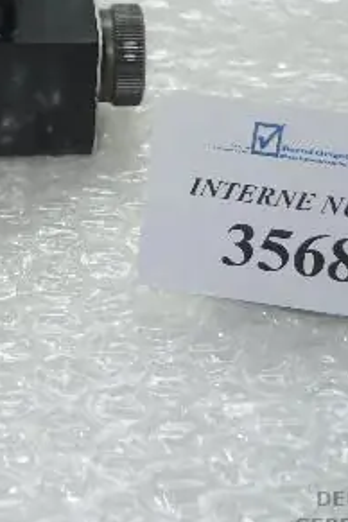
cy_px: 126
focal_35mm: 64
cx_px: 61
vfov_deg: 30.8
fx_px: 928
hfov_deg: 20.9
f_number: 2.5
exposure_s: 1/80
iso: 80
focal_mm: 6
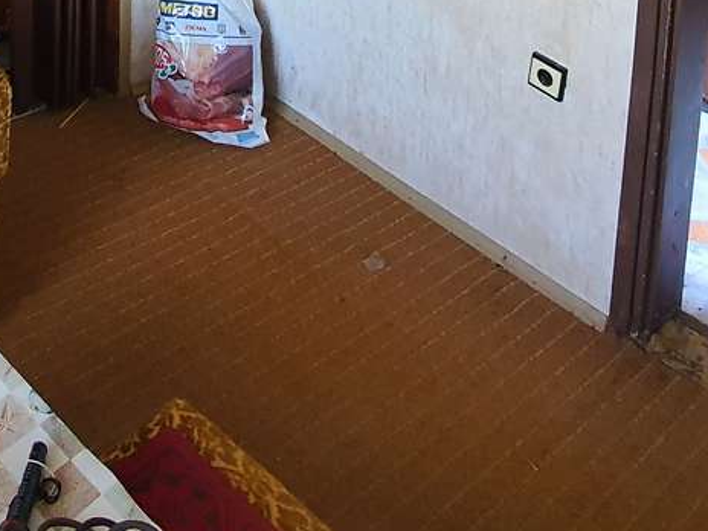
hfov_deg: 42.4
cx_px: 122
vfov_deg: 25.2
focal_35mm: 42
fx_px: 859
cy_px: -283
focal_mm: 1.8
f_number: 2.2
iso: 400
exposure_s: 1/33
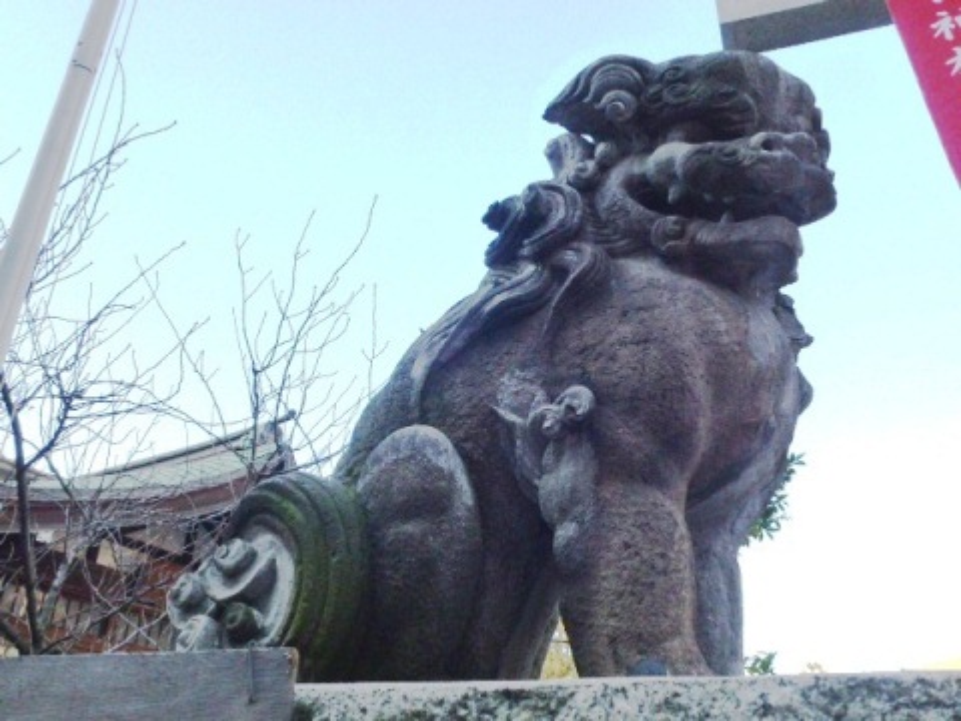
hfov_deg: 60.0
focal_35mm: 30
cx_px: 480
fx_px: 833
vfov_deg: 46.8
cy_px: 360
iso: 160
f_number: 4
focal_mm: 5.4
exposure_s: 1/320
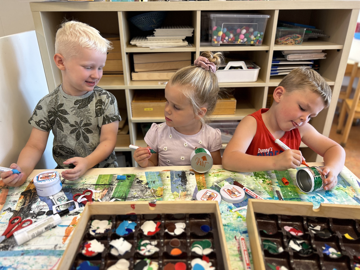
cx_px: 180
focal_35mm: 26
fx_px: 270
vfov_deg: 53.1
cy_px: 135
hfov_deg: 67.3
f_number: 1.5
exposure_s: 1/100
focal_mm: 5.7
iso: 80
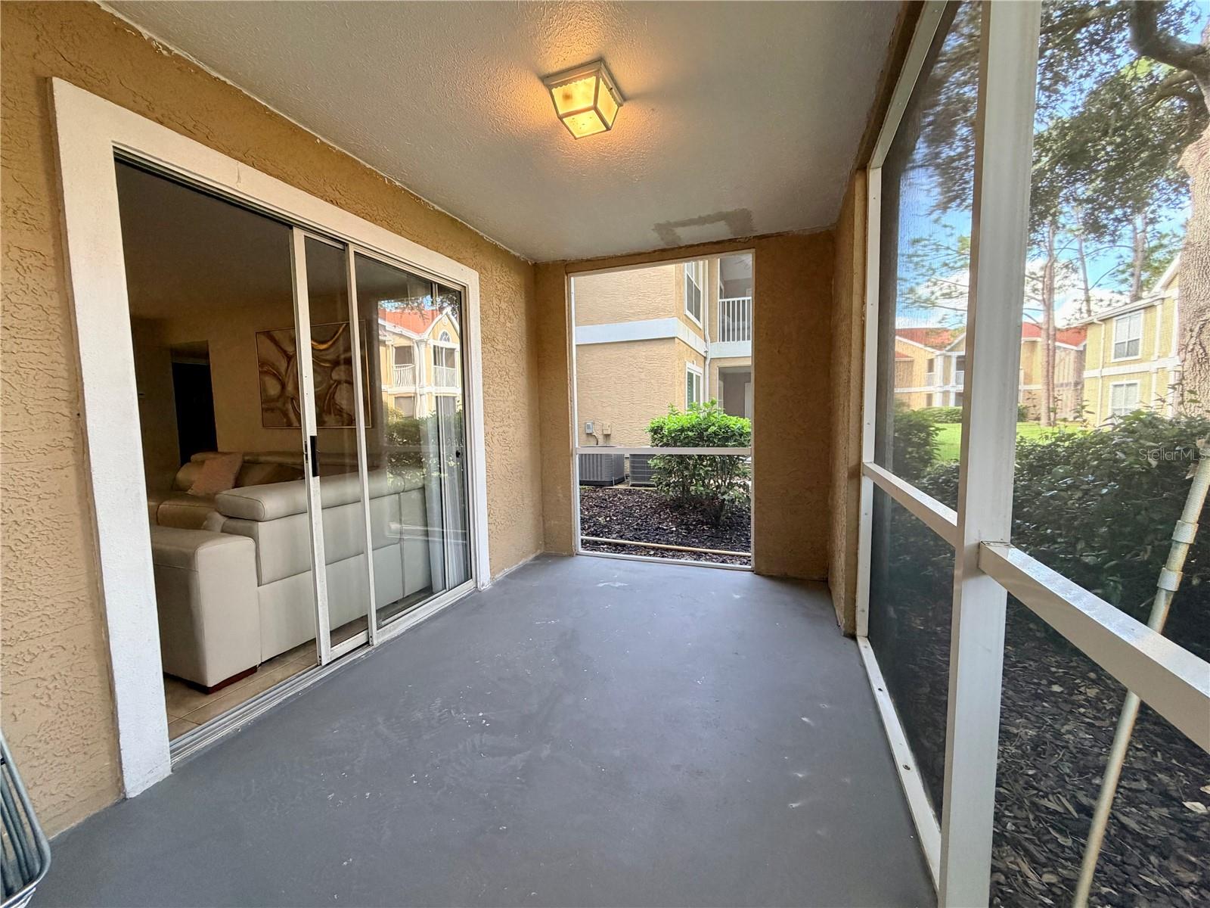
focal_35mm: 14
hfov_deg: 102.1
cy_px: 454
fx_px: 489
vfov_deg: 85.7
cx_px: 605
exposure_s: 1/121
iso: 320
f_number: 2.2
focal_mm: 2.22
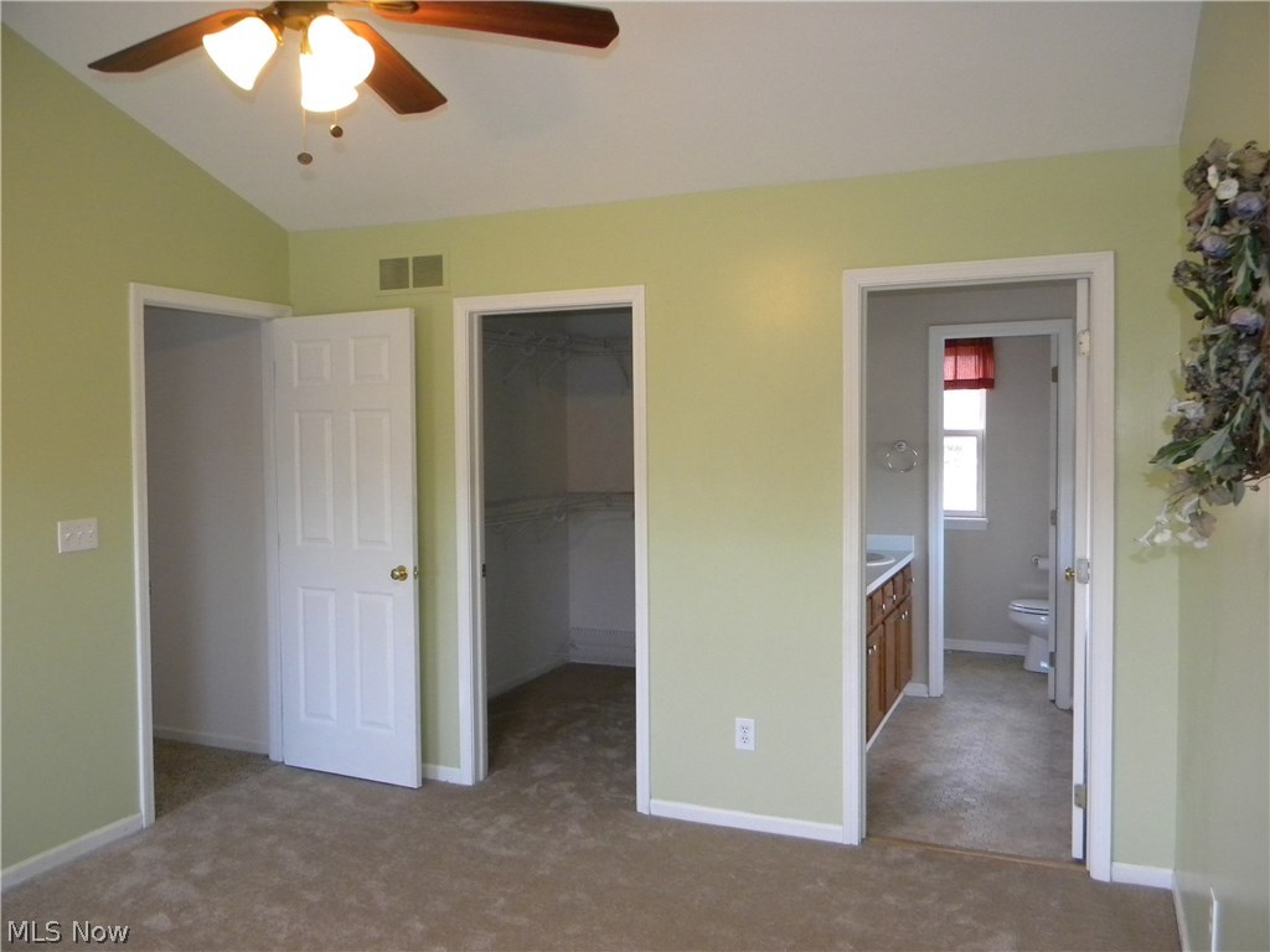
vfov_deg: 49.7
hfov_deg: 63.4
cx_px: 635
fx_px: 1027
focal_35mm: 28
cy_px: 476
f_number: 3.5
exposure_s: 1/55
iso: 400
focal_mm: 5
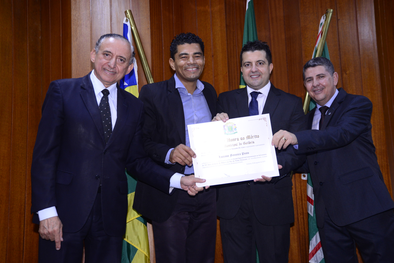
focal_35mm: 48
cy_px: 132
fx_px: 526
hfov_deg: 41.1
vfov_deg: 28.1
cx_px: 197
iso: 1600
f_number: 4.8
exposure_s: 1/80
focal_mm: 48
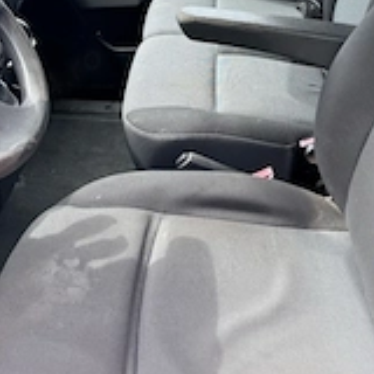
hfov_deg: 31.9
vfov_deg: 28.8
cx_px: 255
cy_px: -49
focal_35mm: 53
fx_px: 648
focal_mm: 6.76
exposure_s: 1/543
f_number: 1.78
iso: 100
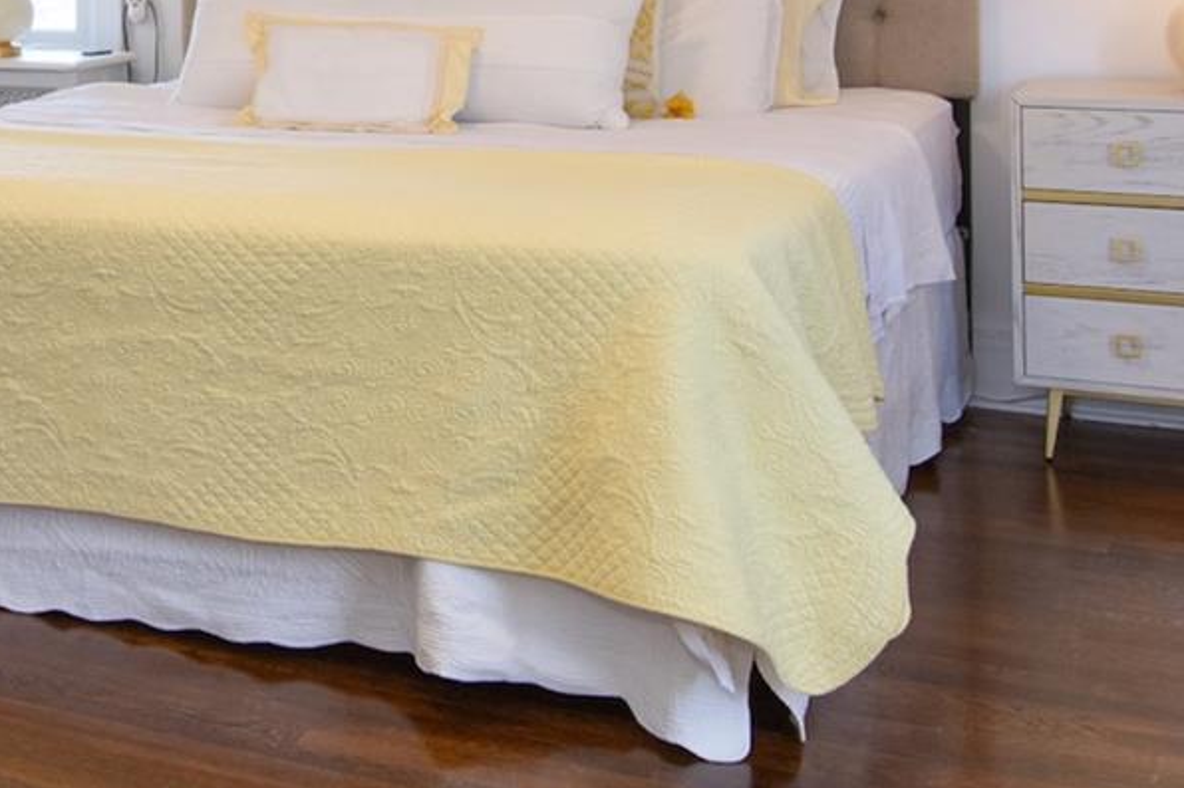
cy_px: -49
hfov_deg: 33.3
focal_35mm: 57
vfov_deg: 22.7
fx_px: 1865
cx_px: 105
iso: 640
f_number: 8
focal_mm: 11
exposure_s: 1/25
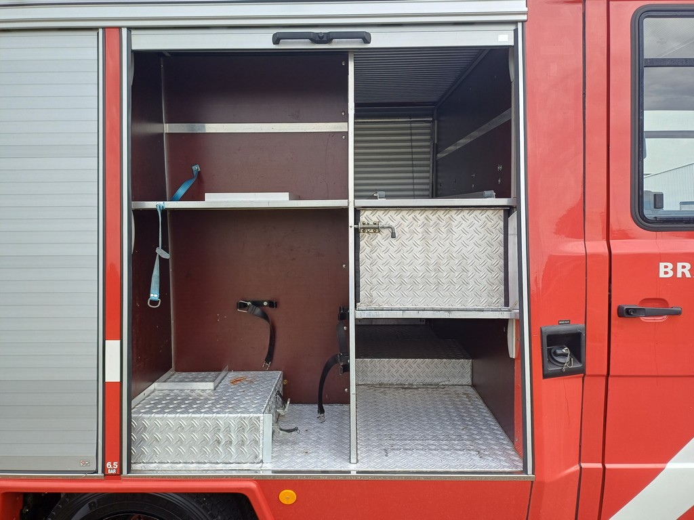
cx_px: 347
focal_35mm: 25
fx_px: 501
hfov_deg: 69.4
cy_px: 260
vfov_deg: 54.9
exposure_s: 1/310
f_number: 1.8
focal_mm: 4.65
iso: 50
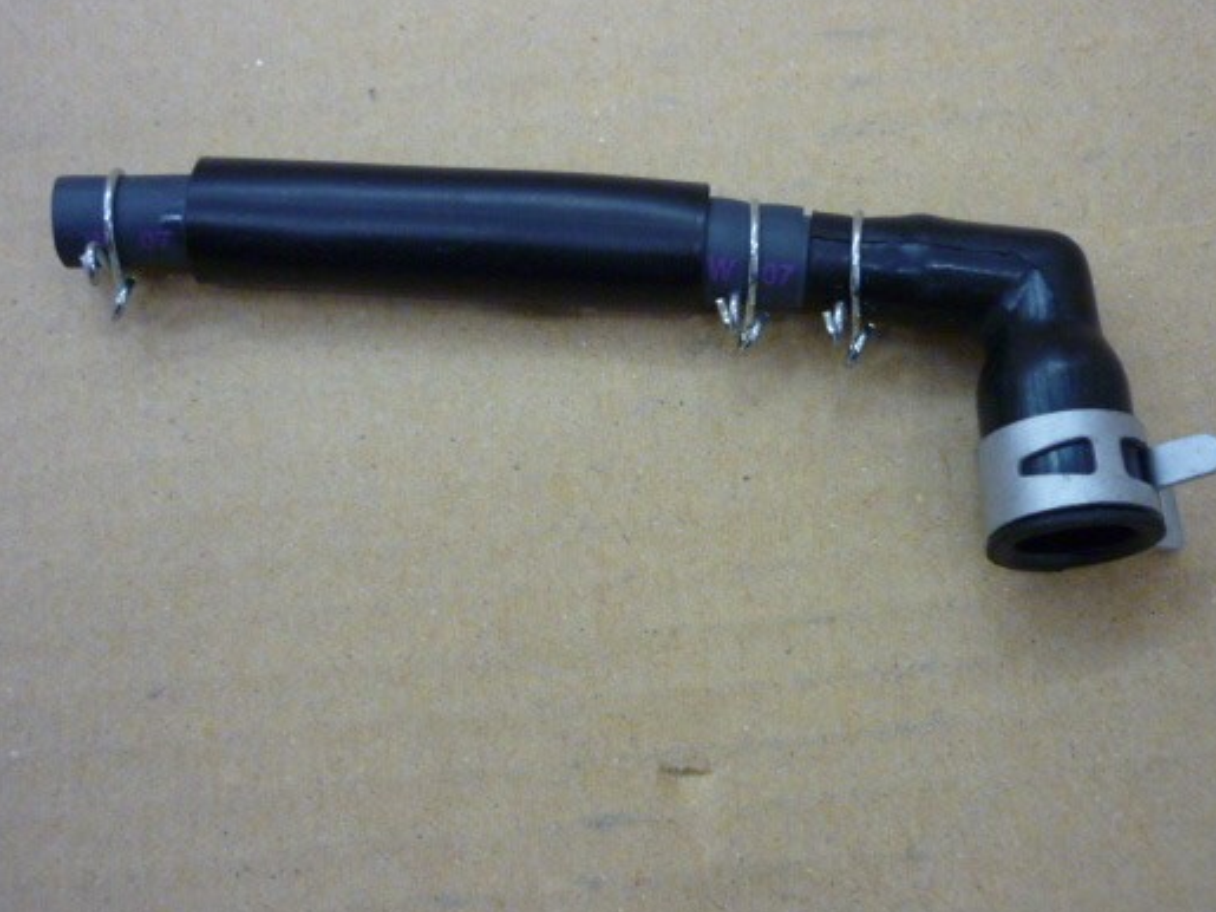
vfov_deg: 35.1
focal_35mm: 41
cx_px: 638
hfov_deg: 45.8
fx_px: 1440
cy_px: 435
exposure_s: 1/25
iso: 400
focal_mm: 5.5
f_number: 2.8
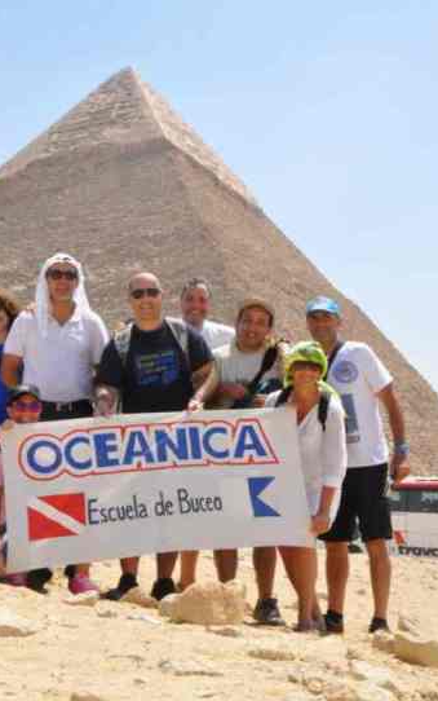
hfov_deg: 21.5
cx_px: 132
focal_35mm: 60
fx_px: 1145
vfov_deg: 34.0
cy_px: 350
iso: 3200
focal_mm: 26
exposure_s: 1/800
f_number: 25
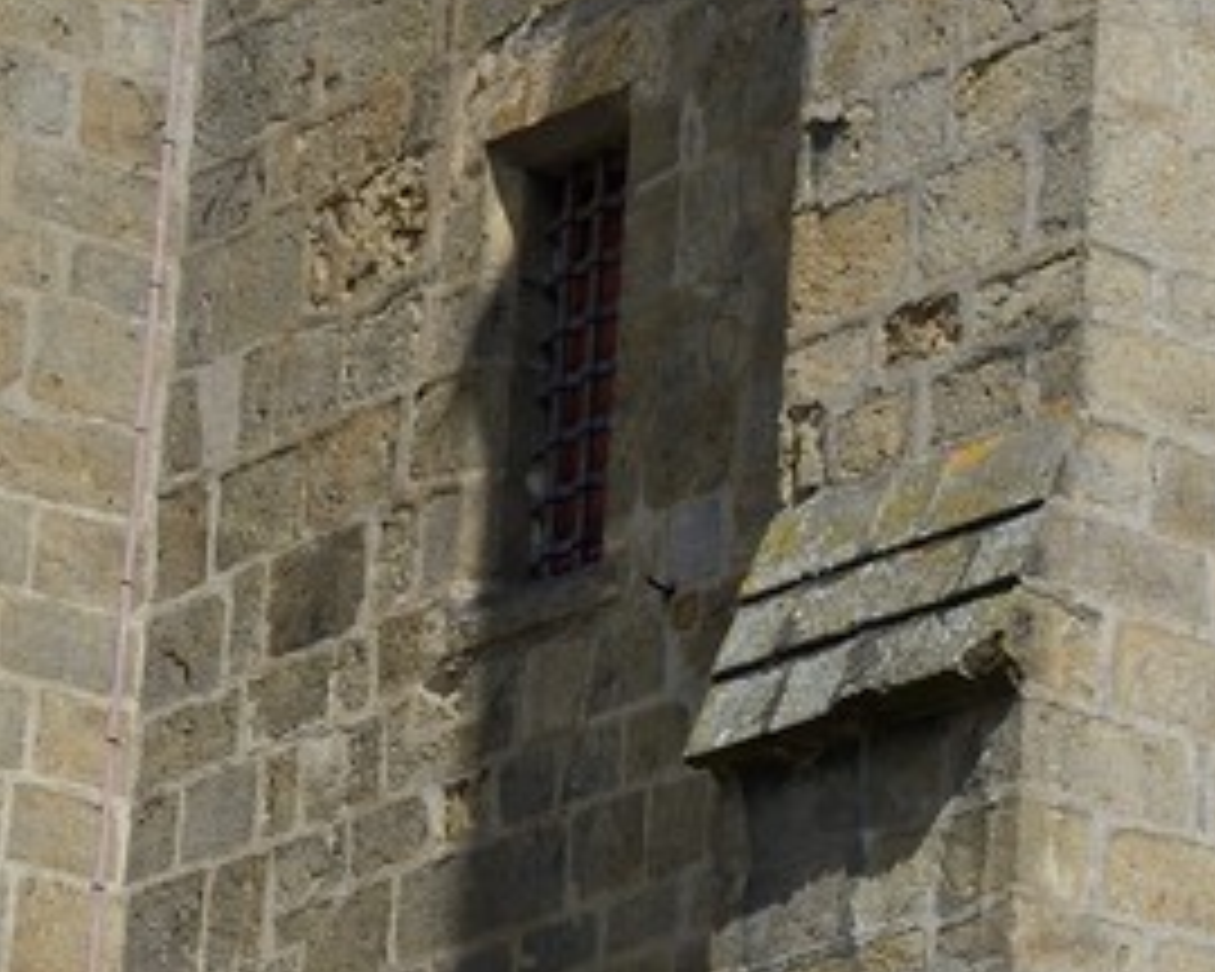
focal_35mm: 278
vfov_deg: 5.3
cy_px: -1656
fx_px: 9997
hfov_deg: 6.9
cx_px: 1667
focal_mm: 50
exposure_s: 1/250
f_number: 13
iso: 200
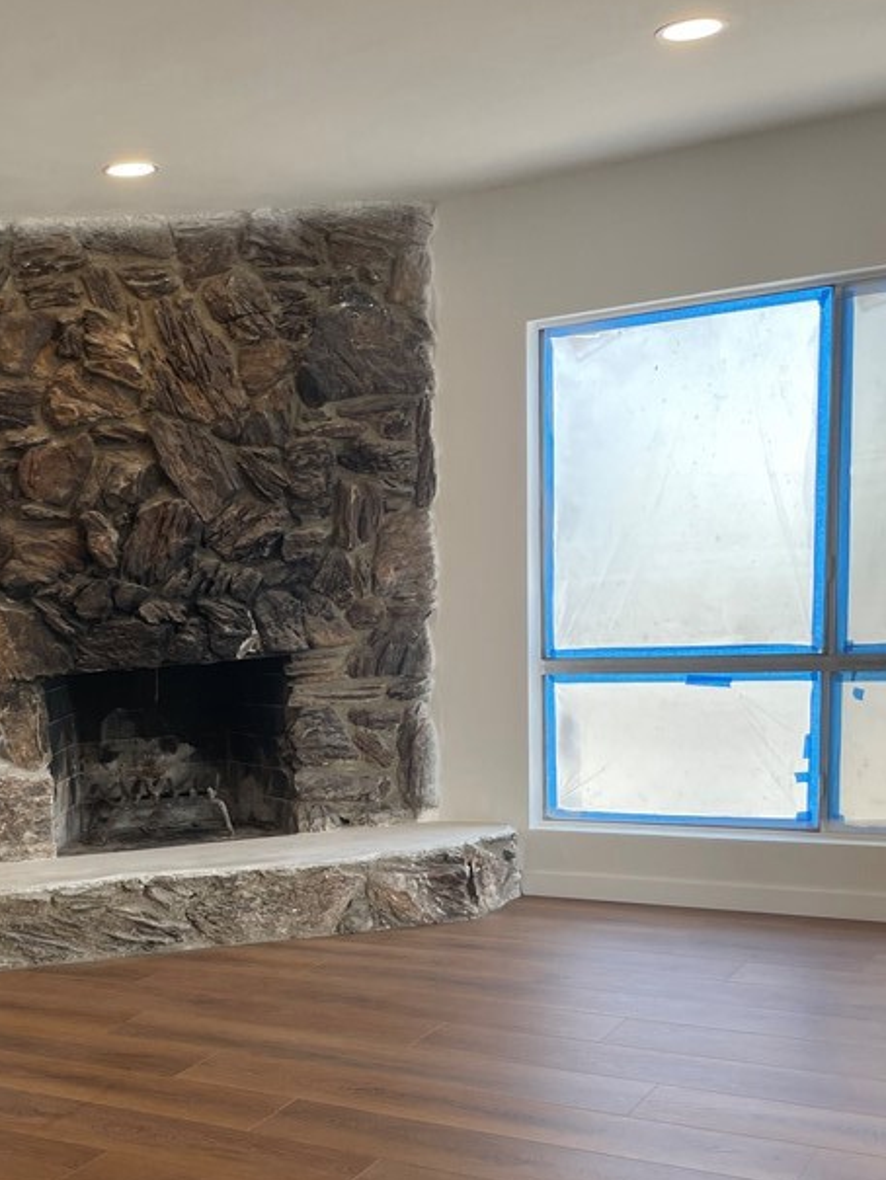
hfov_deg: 32.0
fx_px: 1501
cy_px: 880
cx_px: 170
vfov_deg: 41.7
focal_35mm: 44
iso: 40
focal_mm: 4.2
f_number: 1.6
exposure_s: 1/121
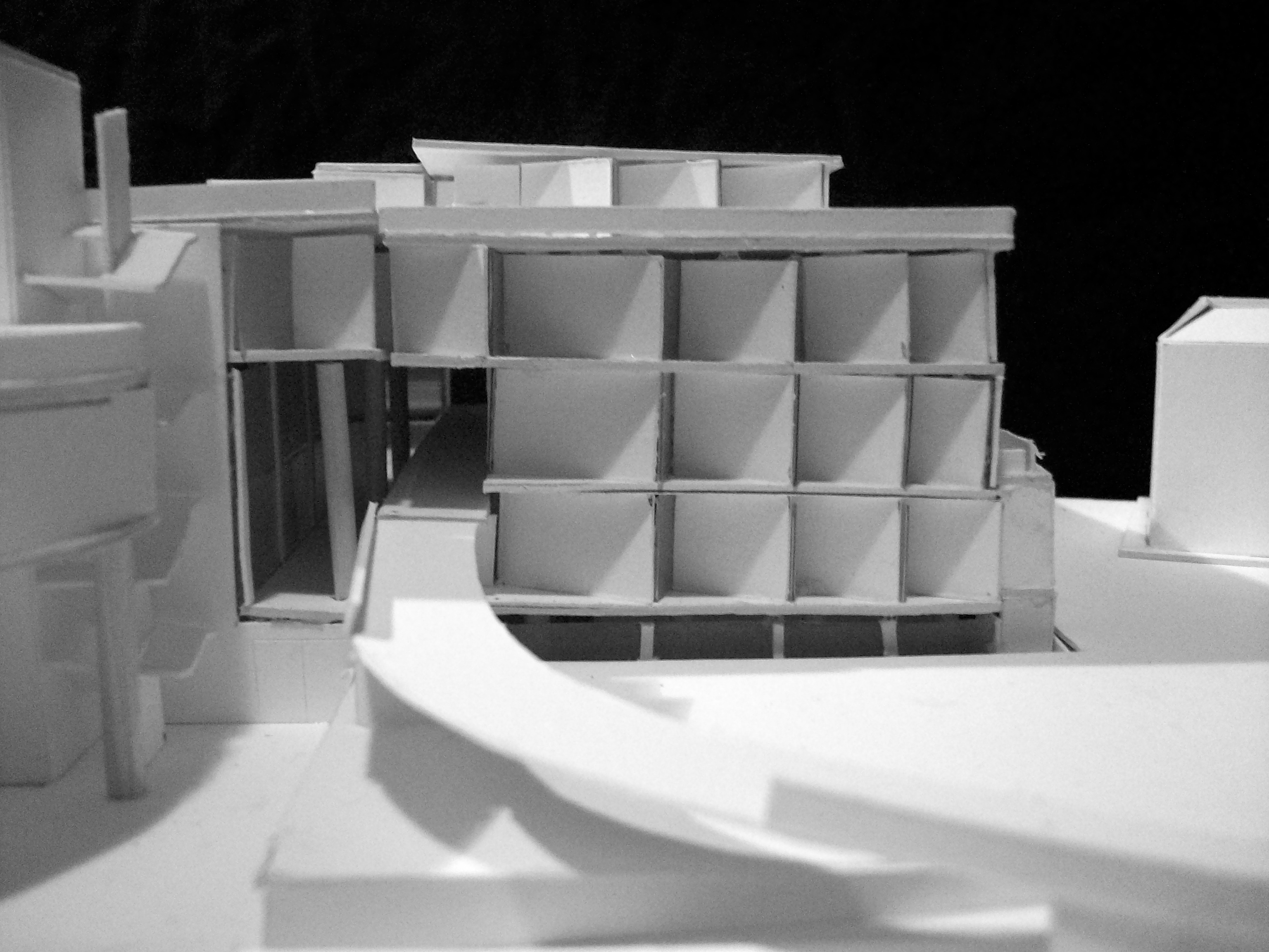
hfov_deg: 54.0
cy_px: 476
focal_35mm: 34
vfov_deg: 41.8
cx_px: 634
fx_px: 1246
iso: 227
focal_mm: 5.7
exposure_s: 1/8
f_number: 2.8
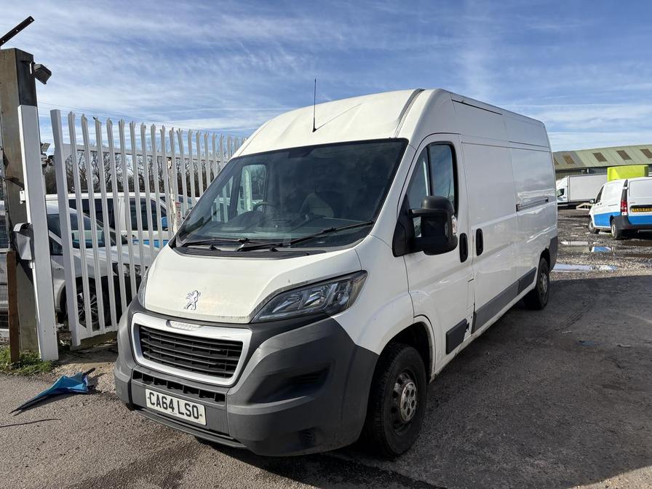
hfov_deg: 67.3
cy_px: 244
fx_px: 490
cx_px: 326
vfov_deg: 53.1
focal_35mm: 26
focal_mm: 5.96
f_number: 1.6
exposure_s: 1/4065
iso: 50
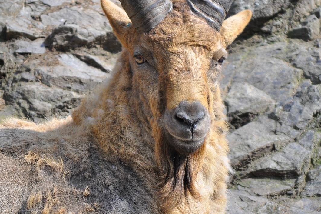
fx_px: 3227
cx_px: 160
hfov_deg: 5.7
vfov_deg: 3.8
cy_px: 86
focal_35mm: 362
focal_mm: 160
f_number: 5.3
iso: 800
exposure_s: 1/1500
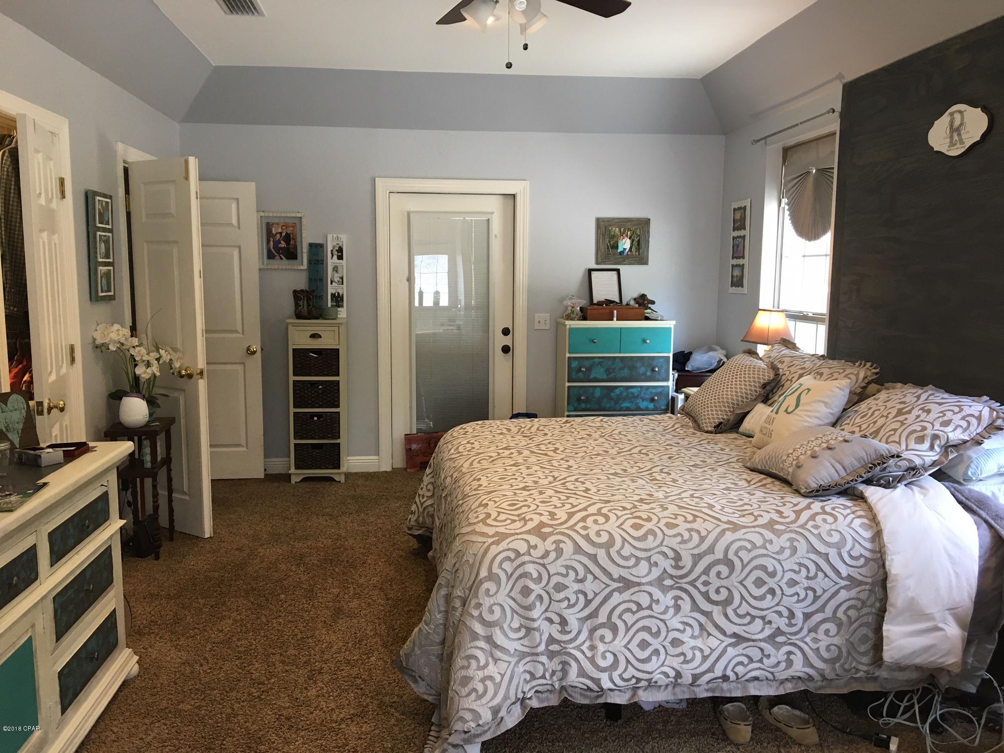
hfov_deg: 61.7
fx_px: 841
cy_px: 376
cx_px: 502
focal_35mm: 29
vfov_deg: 48.2
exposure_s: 1/30
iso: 80
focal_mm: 4.15
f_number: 2.2
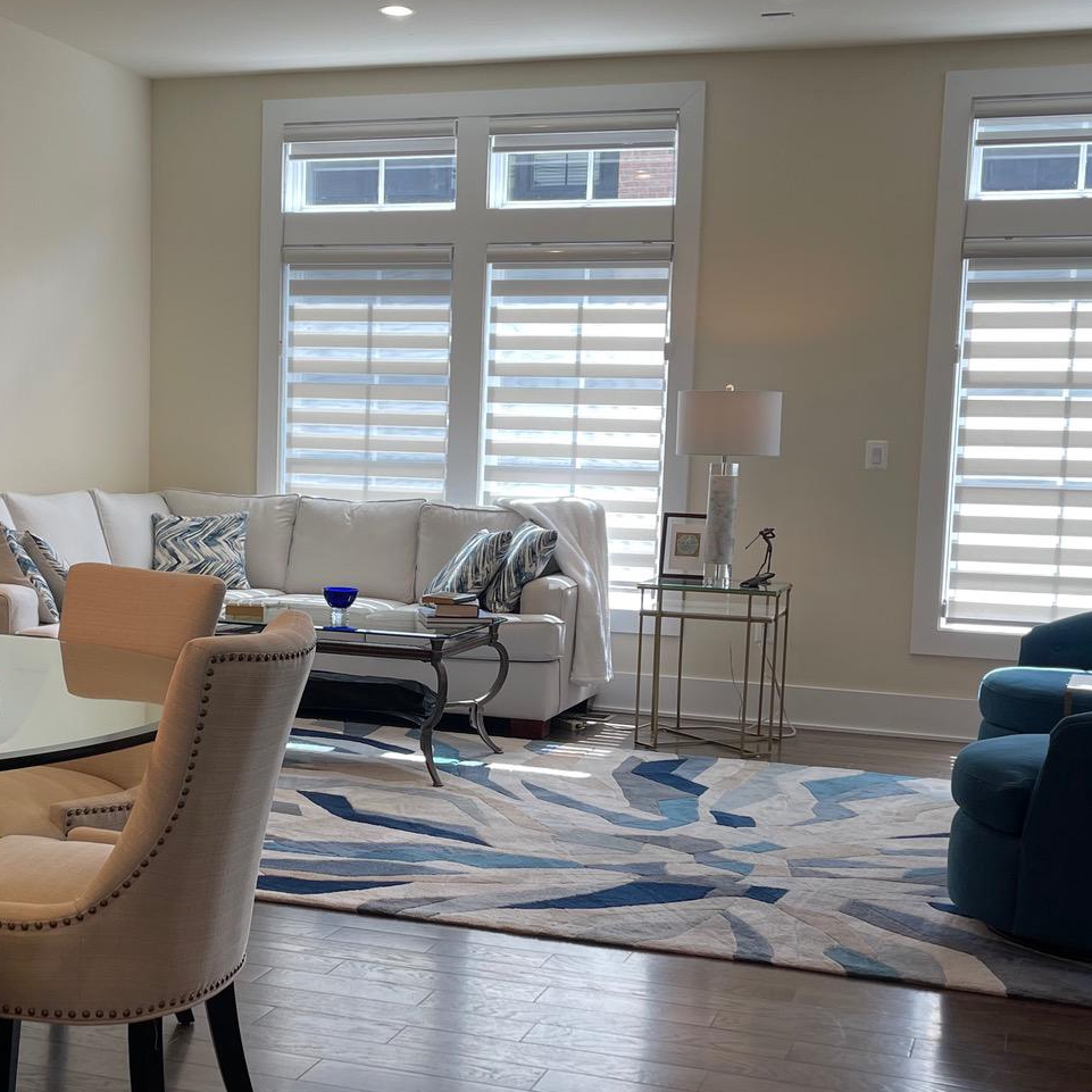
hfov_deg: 34.5
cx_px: 405
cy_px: 626
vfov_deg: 34.6
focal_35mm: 49
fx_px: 1749
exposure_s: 1/128
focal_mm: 5.1
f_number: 1.6
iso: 32
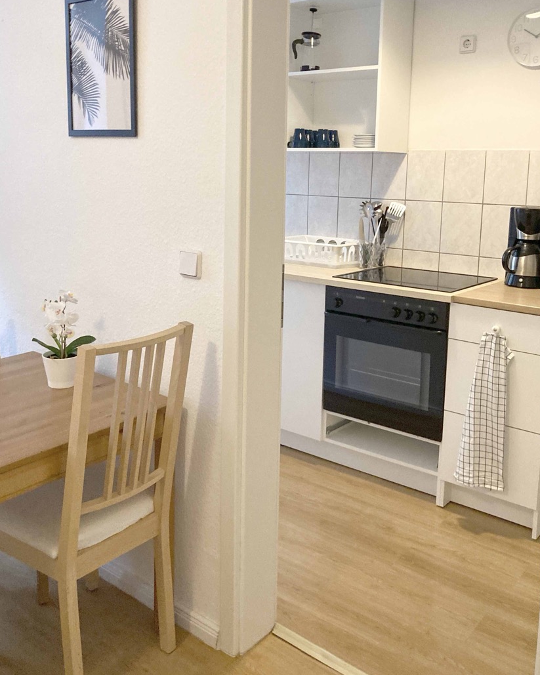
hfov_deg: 43.3
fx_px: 679
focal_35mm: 34
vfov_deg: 52.4
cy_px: 266
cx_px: 283
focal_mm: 3.99
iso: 320
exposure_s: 1/47
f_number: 1.8
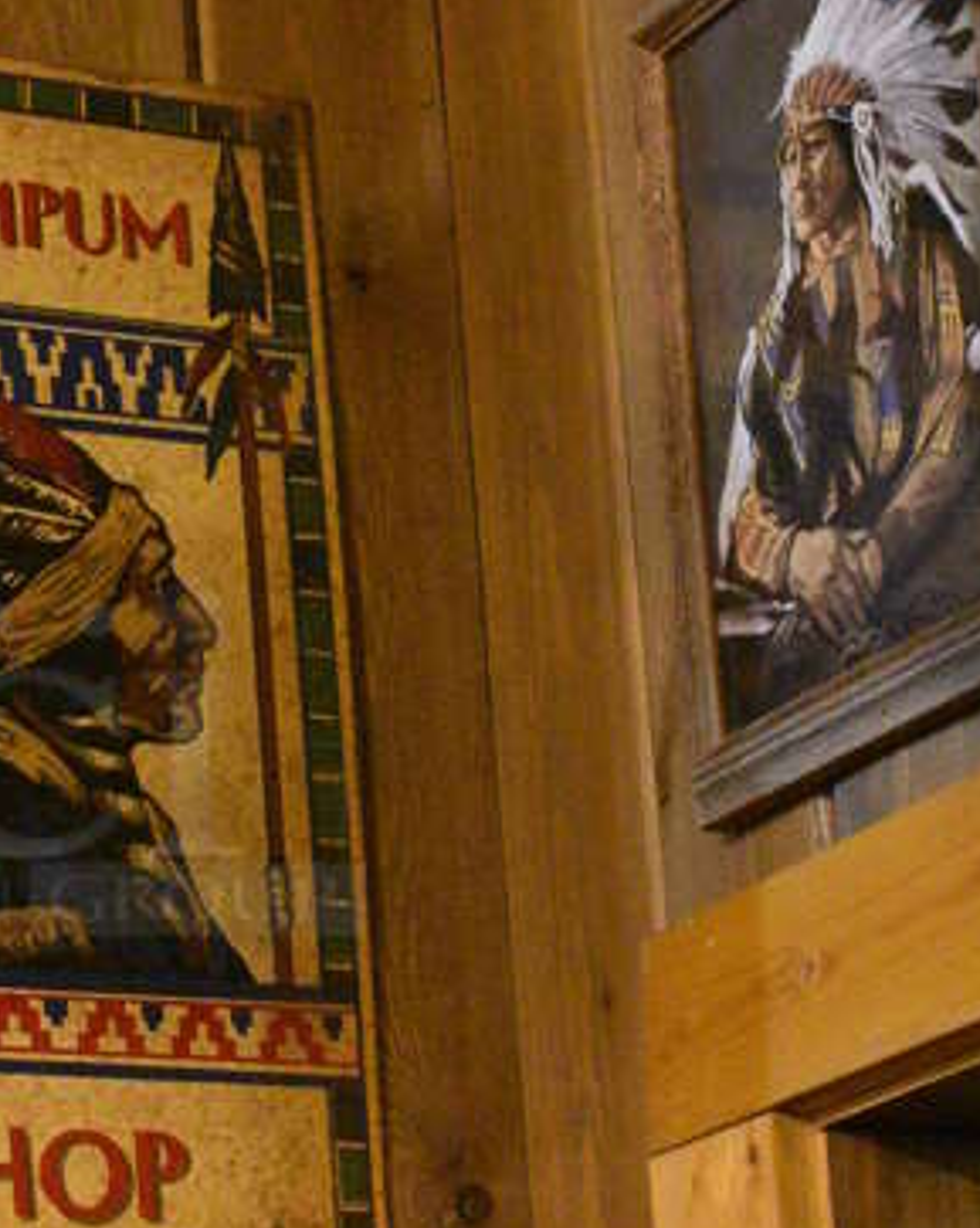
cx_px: -10
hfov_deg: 11.9
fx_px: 4647
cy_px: 758
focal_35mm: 128
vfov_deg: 15.0
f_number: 4.8
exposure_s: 1/125
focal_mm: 36
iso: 10000
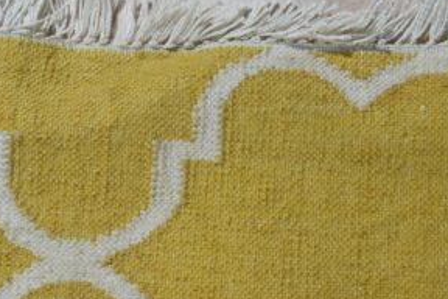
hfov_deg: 26.7
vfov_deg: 18.0
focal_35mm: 76
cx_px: 258
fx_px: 941
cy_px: 143
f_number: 5.6
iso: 500
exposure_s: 1/160
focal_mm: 36.3
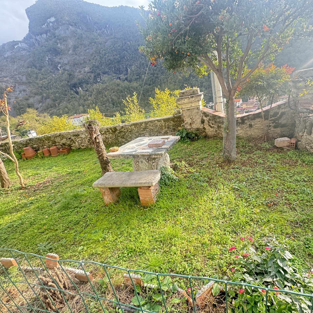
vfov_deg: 83.9
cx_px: 185
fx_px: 174
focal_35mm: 17
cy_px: 161
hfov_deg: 83.1
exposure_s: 1/117
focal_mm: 2.22
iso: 40
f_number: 2.2
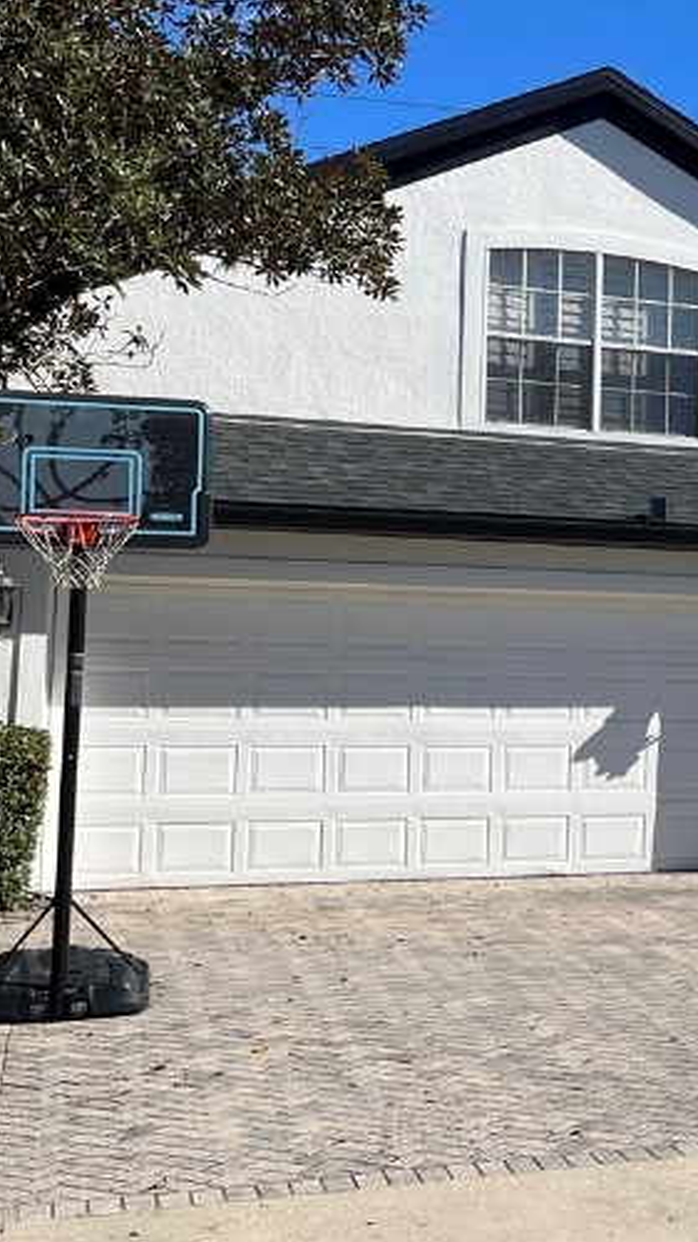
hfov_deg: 18.5
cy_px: 554
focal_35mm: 58
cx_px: 1023
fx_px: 1910
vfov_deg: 36.0
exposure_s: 1/4484
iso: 50
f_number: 1.6
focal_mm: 5.1
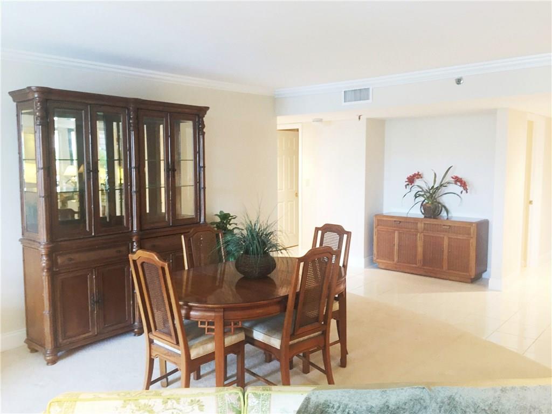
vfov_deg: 48.2
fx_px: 462
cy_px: 207
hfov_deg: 61.7
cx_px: 276
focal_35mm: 29
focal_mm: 4.15
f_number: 2.2
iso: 160
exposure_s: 1/30
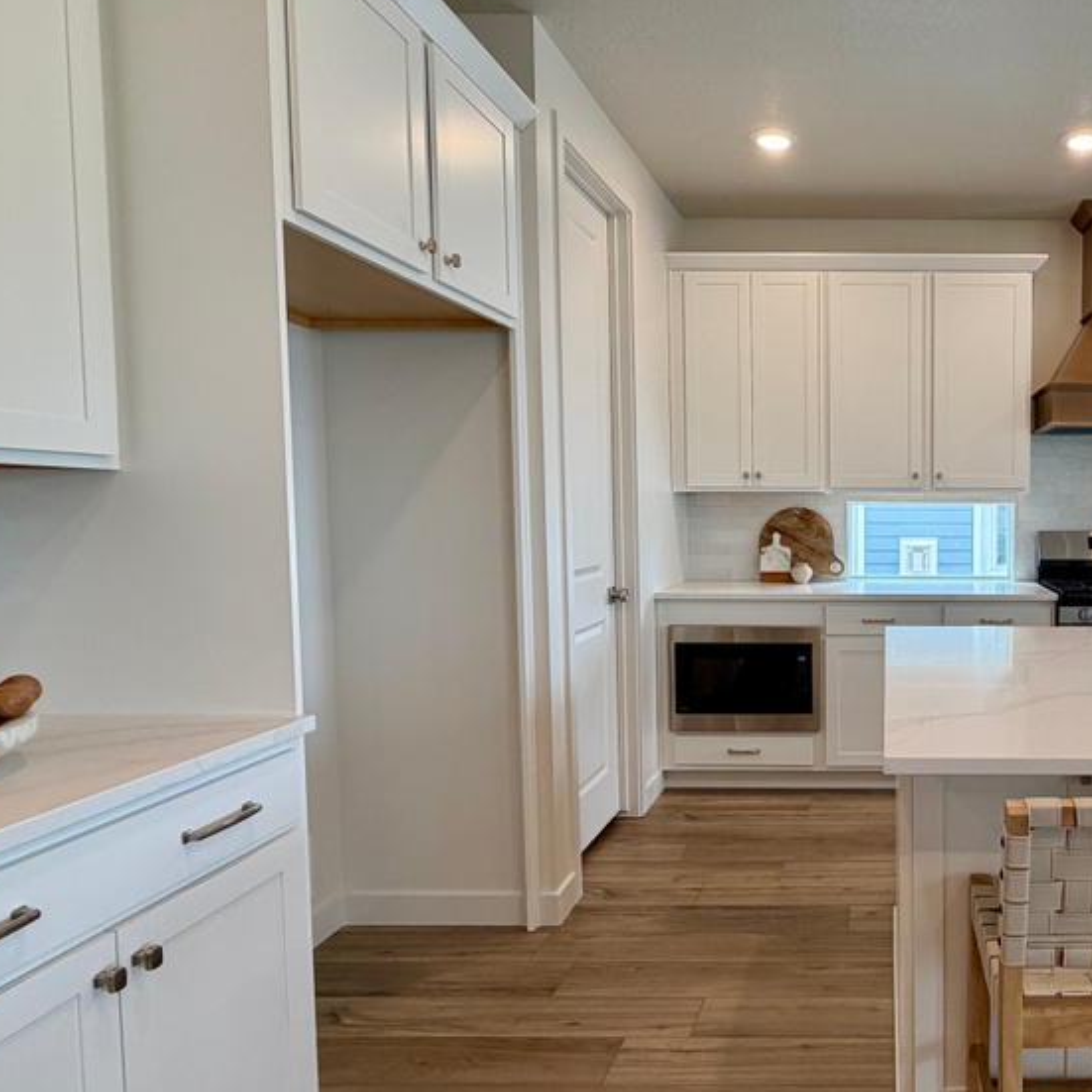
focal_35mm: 23
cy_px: 602
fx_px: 821
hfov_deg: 60.0
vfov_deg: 67.1
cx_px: 923
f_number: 2.2
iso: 100
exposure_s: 1/120
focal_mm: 2.22
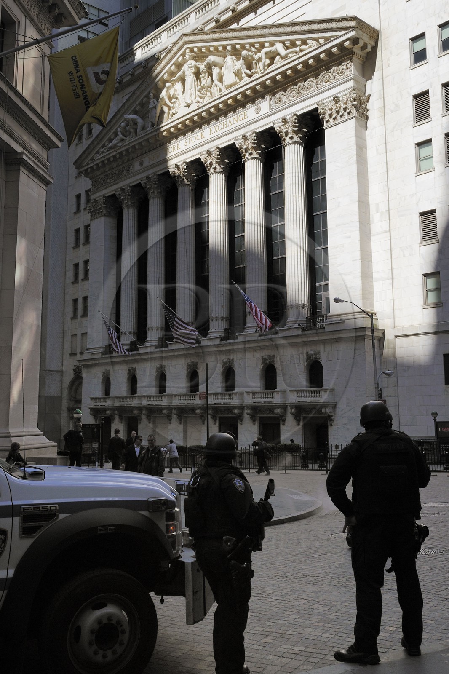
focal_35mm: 32
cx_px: 224
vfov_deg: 58.7
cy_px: 337
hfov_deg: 41.1
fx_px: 599
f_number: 13
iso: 400
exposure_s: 1/200
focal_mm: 32
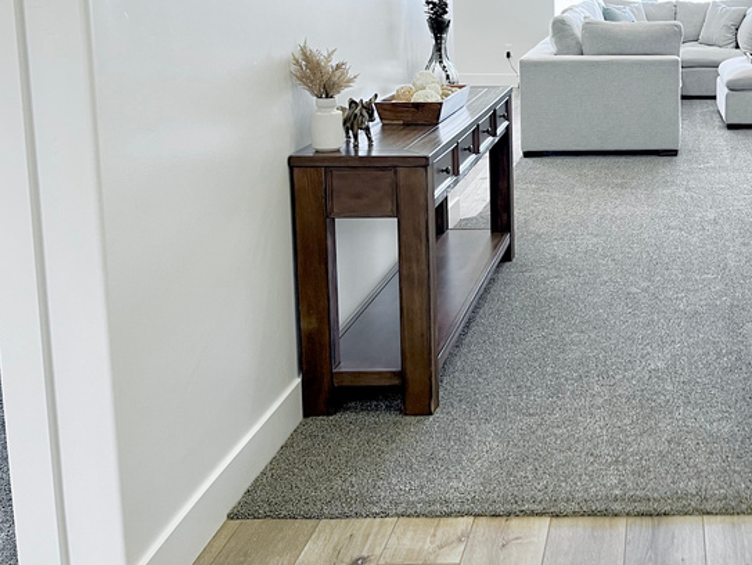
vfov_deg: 28.9
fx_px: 1065
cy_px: 97
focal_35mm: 49
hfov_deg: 36.2
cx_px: 694
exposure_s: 1/60
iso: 125
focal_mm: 5.7
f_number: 1.5
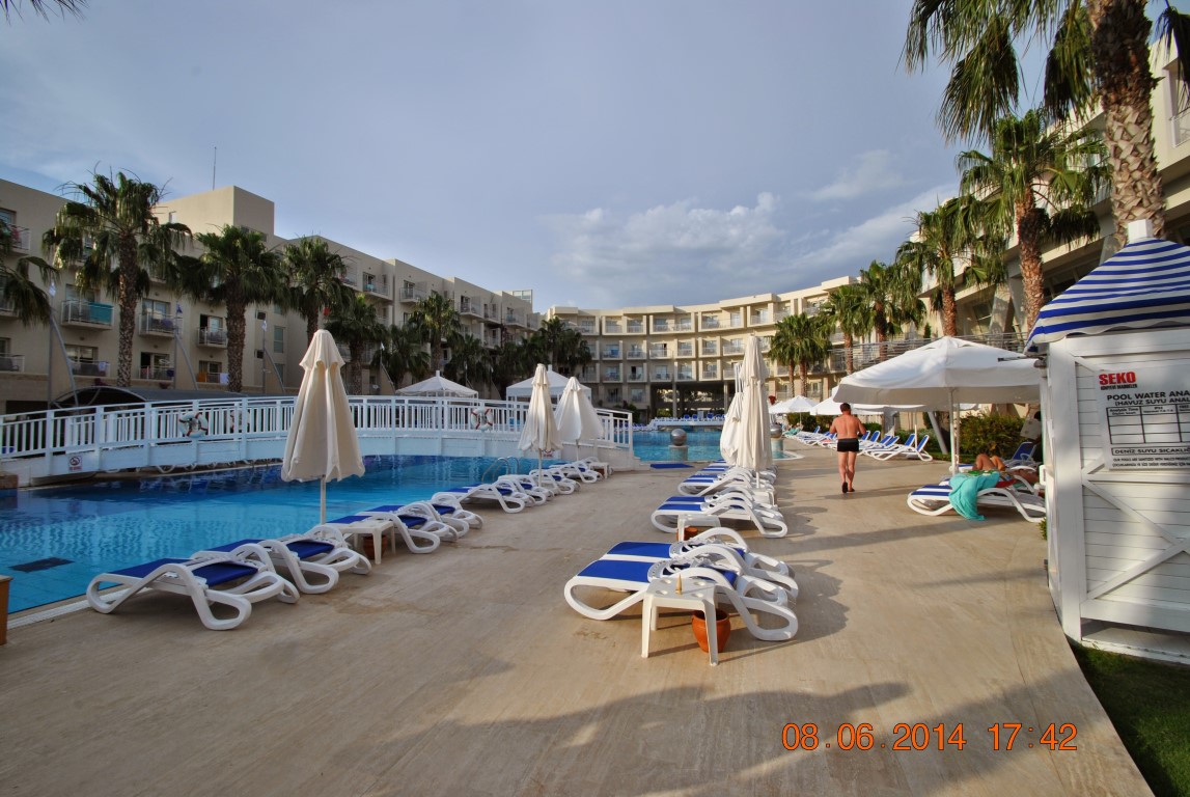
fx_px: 496
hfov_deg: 100.3
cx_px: 595
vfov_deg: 77.5
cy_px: 398
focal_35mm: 15
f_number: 9
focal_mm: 10
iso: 100
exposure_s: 1/320
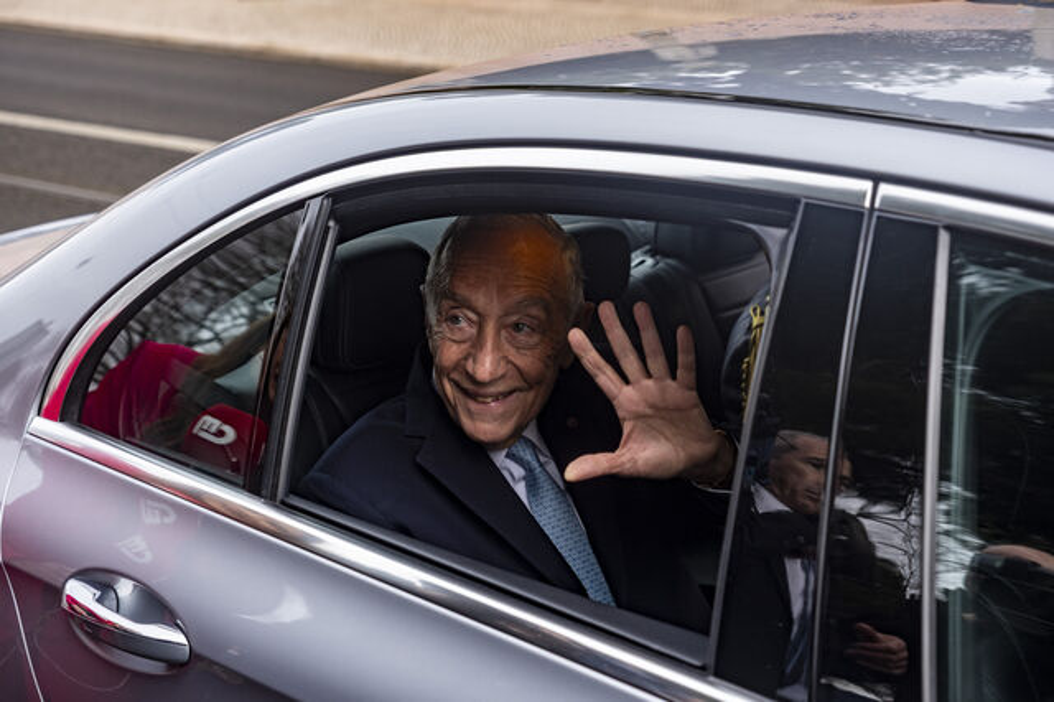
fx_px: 1697
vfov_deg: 23.4
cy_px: 351
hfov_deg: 34.5
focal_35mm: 58
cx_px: 527
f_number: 2.8
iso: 250
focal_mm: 38.8
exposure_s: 1/500
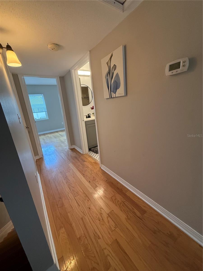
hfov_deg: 85.7
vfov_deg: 102.1
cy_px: 136
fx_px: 109
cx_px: 102
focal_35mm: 14
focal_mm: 2.22
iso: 500
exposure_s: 1/120
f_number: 2.2
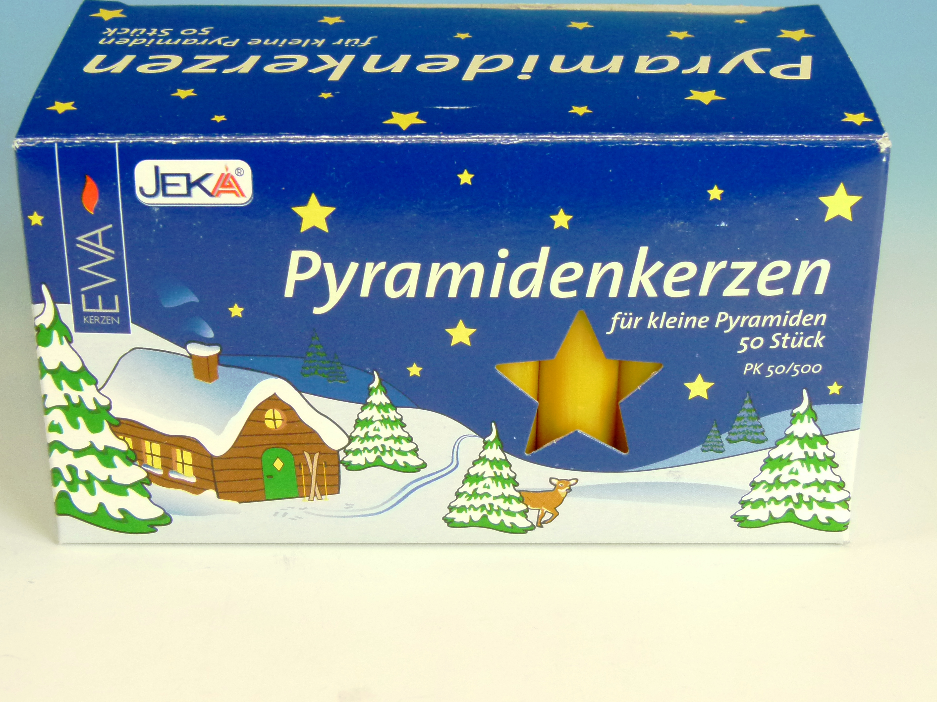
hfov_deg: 27.8
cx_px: 450
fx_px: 1895
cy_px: 318
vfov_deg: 21.0
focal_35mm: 70
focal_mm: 11
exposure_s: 1/400
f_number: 3.6
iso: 400
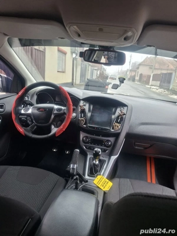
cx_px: 88
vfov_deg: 73.9
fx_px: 157
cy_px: 118
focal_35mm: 23
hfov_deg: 58.9
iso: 64
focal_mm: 5.54
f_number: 1.8
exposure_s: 1/100
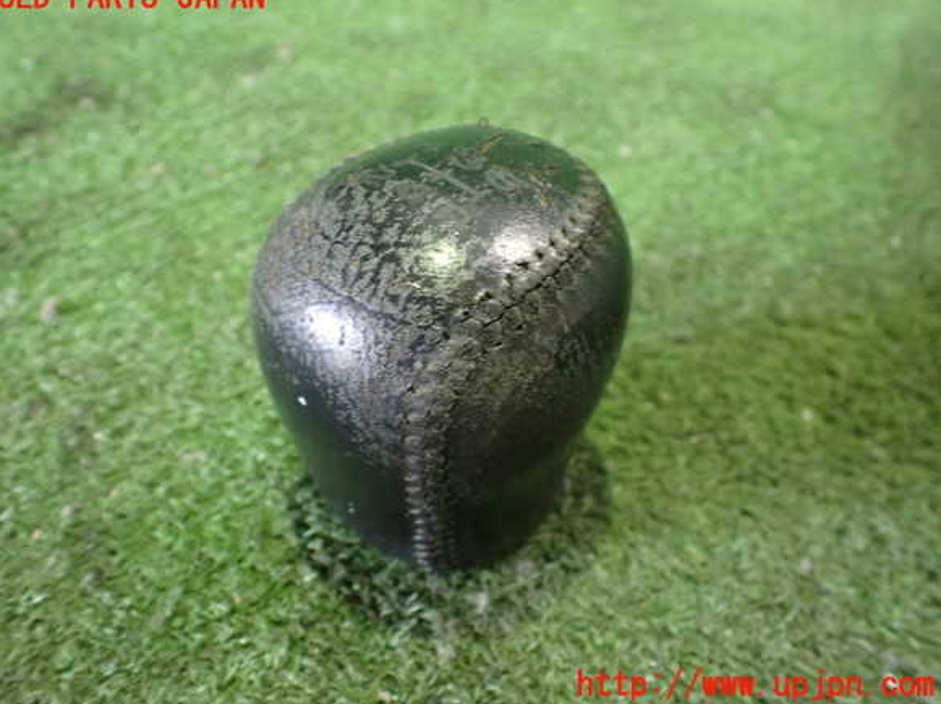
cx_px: 457
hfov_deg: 58.4
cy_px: 341
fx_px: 842
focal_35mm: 31
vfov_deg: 45.4
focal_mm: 5.4
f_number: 2.3
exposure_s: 1/30
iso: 800
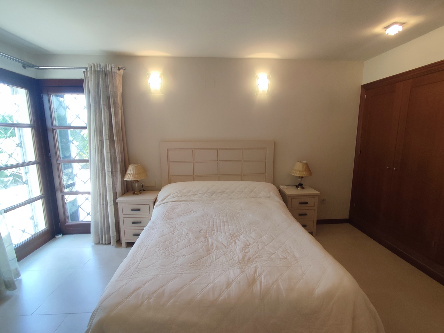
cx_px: 222
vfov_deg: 78.2
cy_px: 166
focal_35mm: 16
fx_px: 205
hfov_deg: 94.5
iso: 133
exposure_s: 1/100
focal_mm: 1.65
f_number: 2.2
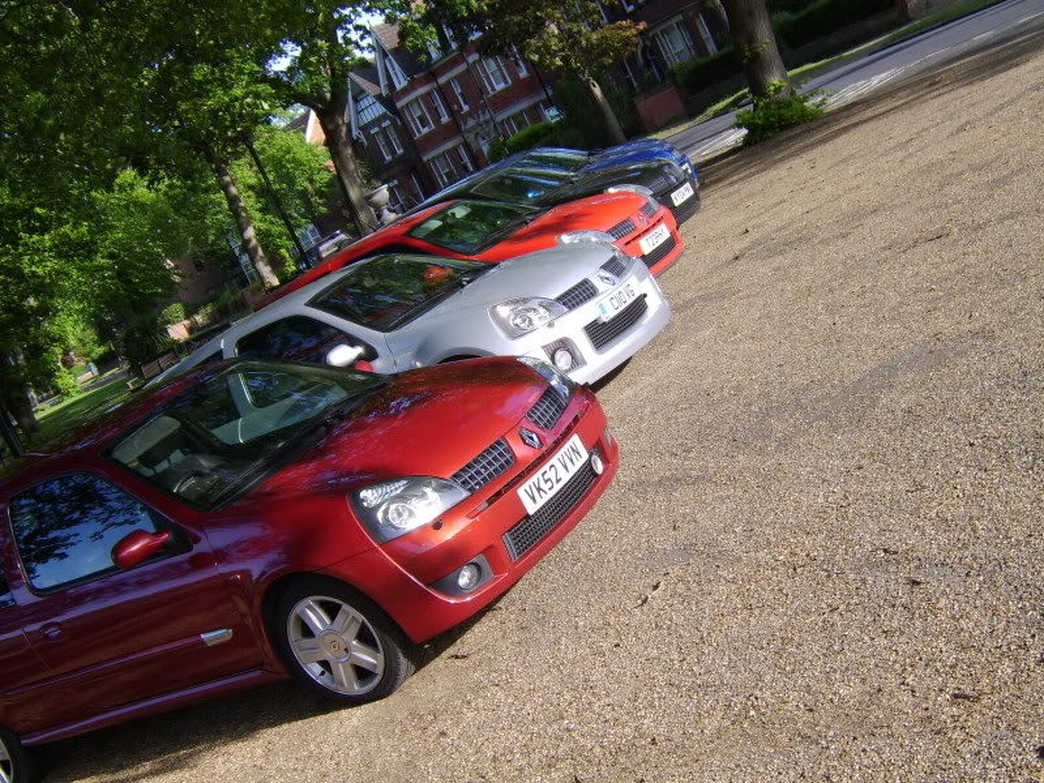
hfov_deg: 41.2
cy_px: 392
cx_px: 522
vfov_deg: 31.5
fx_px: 1387
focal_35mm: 46
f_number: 4.9
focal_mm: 11.93
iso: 71
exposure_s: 1/176
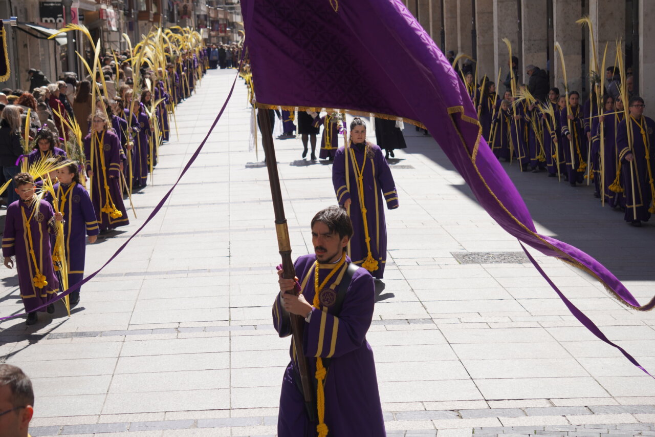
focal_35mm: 82
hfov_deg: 24.6
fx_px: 1501
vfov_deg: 16.5
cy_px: 218
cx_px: 328
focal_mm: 55
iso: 100
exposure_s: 1/500
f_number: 5
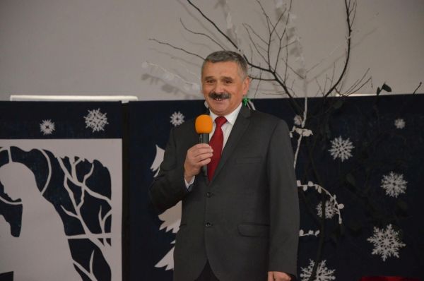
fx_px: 1852
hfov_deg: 13.1
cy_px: 140
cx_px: 212
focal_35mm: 158
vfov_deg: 8.7
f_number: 5.6
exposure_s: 1/60
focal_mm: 105
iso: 3200
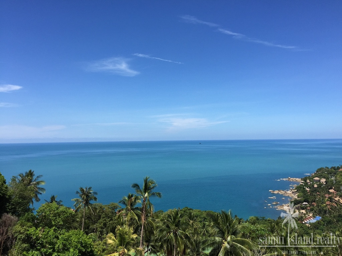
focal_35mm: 29
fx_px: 287
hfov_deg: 61.7
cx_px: 171
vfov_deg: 48.2
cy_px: 128
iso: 32
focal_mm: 4.15
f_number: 2.2
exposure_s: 1/2326
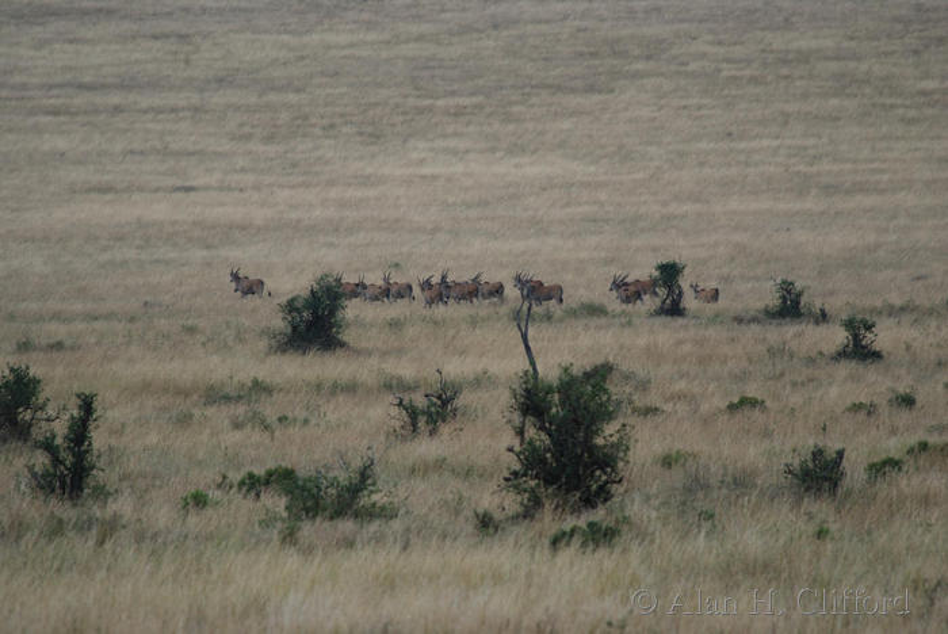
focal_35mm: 600
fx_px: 15813
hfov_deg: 3.4
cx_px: 474
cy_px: 317
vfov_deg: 2.3
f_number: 5.6
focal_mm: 400
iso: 100
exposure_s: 1/160
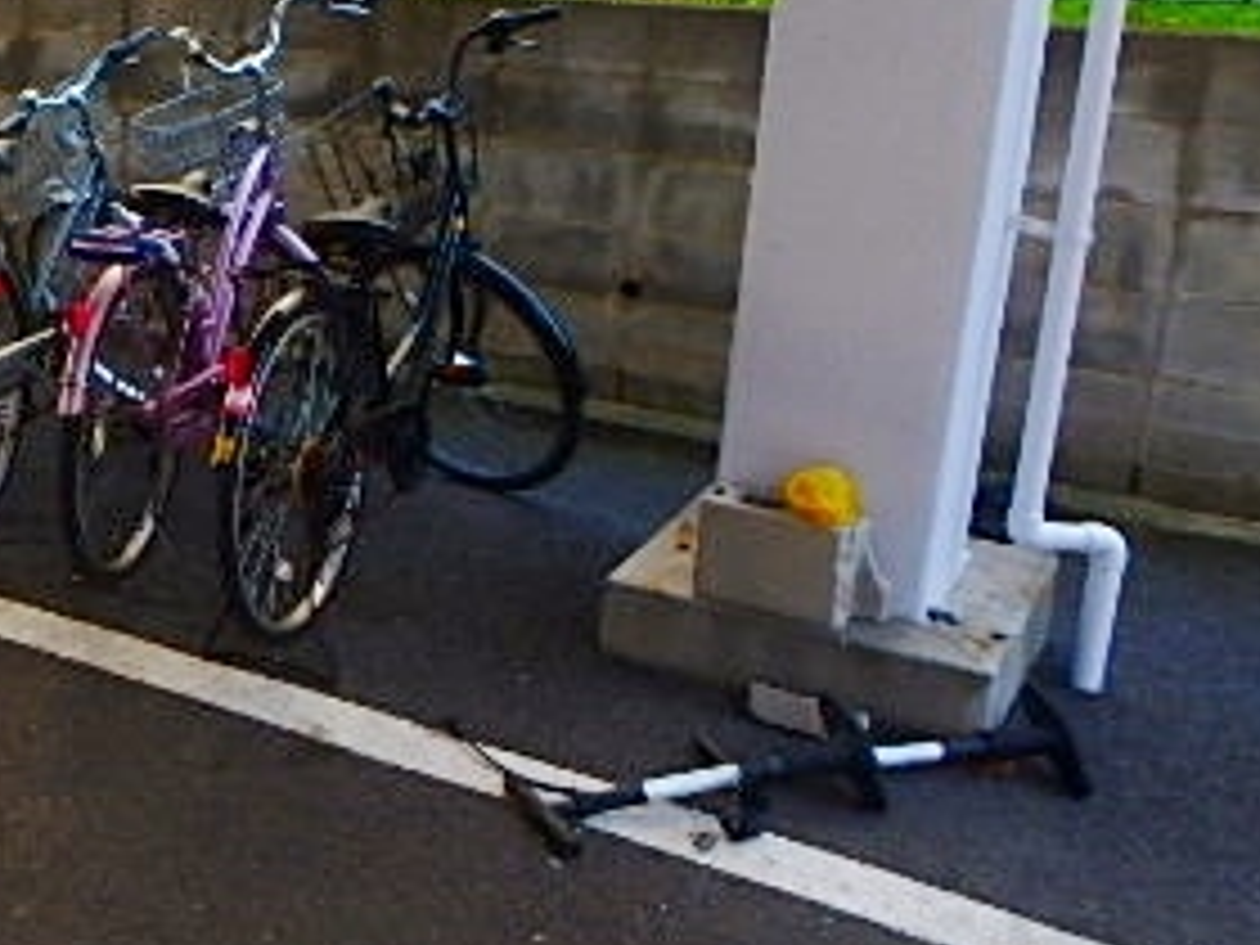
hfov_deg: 35.0
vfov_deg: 30.1
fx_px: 1747
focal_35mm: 48
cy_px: 328
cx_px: -72
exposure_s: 1/100
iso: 125
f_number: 3.5
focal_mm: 3.7
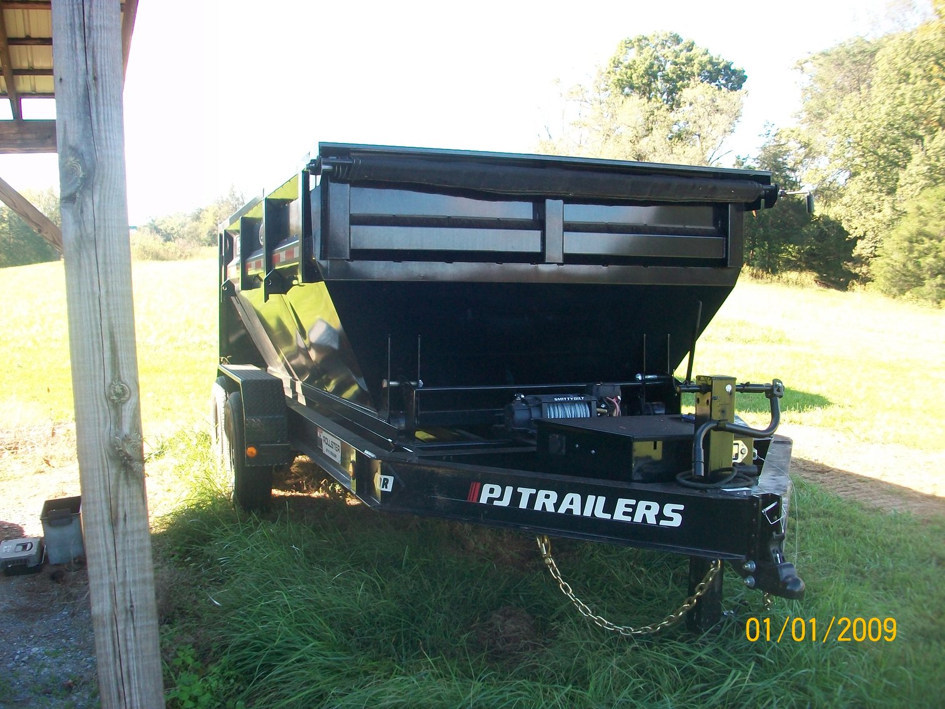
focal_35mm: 34
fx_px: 928
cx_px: 472
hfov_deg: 54.0
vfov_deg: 41.8
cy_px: 354
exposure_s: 1/125
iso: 80
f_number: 2.8
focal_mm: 5.7
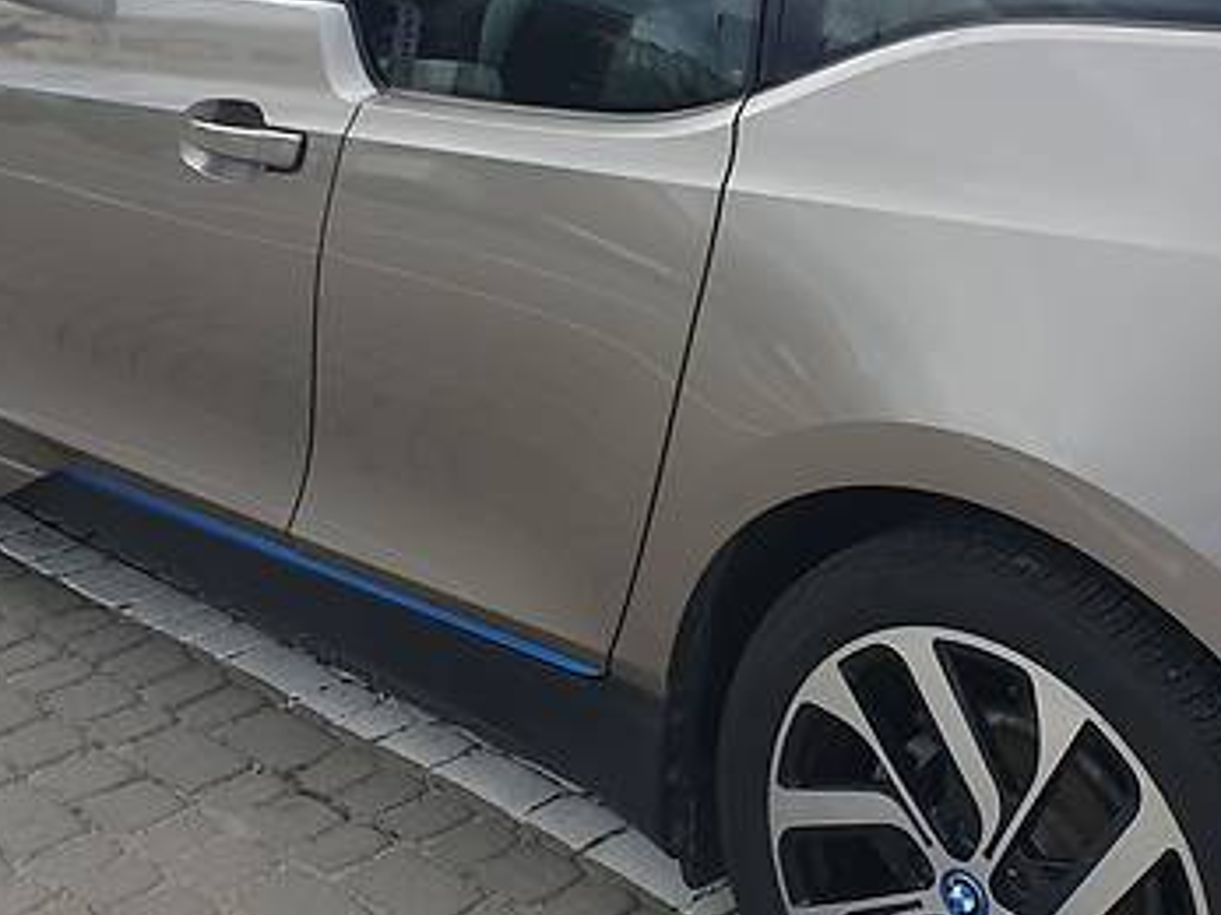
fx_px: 2116
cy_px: 366
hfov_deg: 32.2
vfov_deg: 24.4
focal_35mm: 60
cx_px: 654
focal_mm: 4.3
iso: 50
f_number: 2.4
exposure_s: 1/812
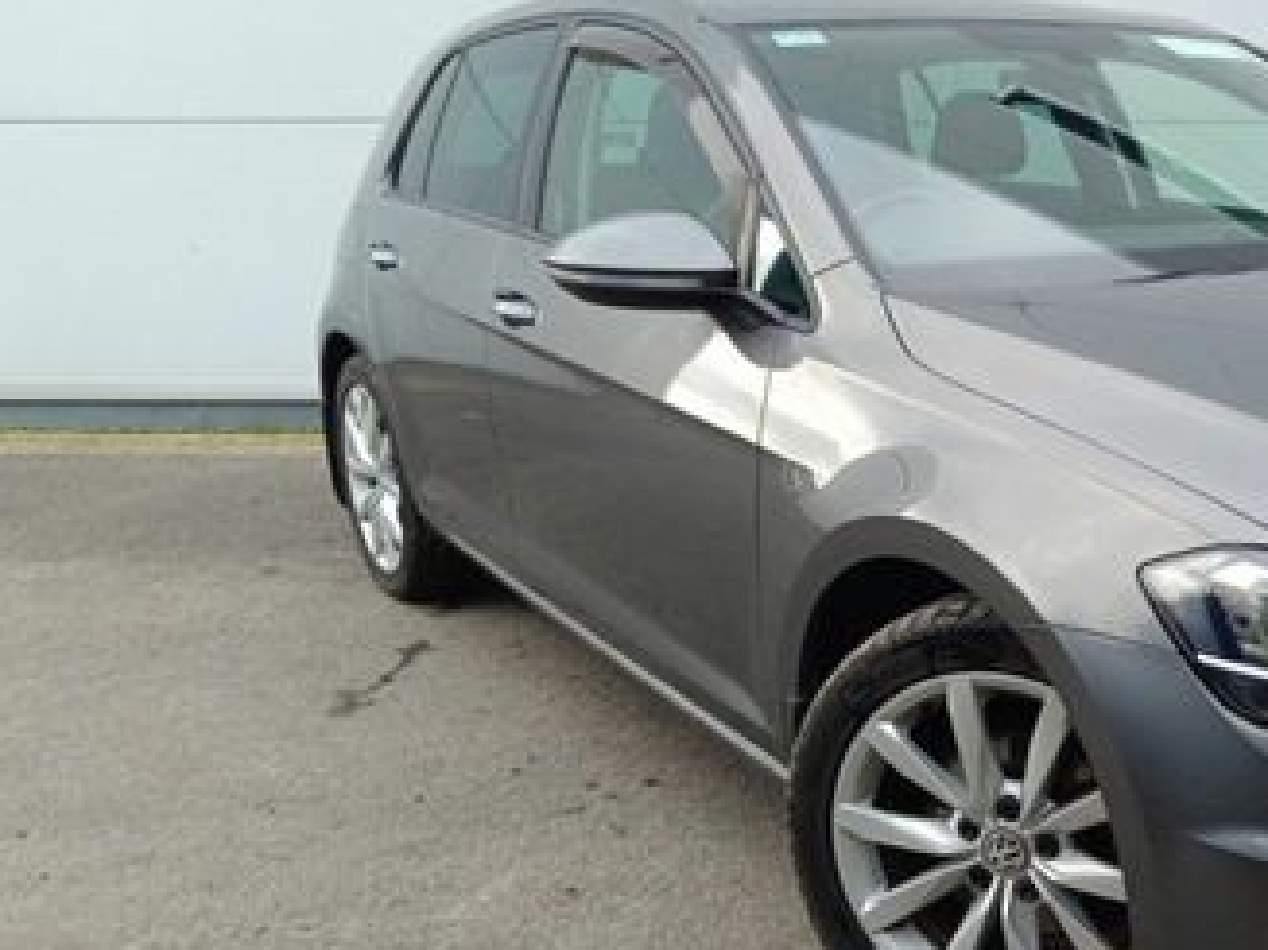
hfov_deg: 40.6
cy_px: 586
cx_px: 1066
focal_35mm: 44
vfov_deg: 32.7
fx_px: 1611
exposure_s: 1/164
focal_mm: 5.59
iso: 51
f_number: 1.88
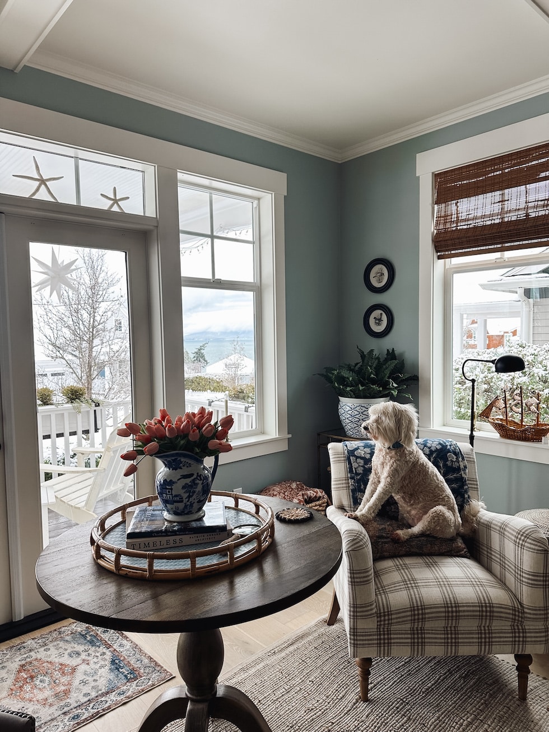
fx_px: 508
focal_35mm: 24
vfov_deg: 71.6
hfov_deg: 56.8
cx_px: 274
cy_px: 366
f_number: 1.8
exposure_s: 1/120
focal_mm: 6.86
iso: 80
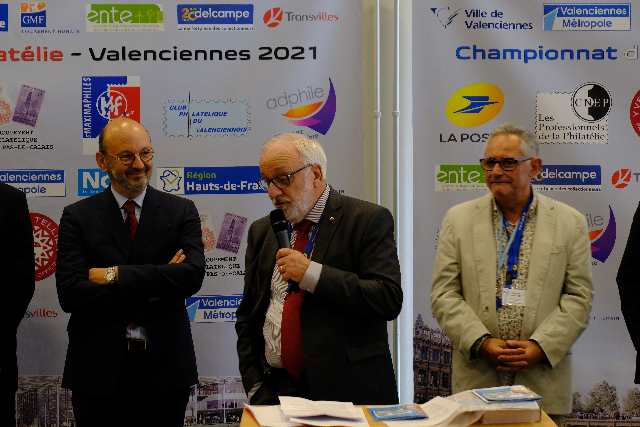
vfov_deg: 17.7
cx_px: 307
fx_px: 1369
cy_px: 214
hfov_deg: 26.3
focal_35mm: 77
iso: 1250
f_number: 6.4
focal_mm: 49.4
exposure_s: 1/30
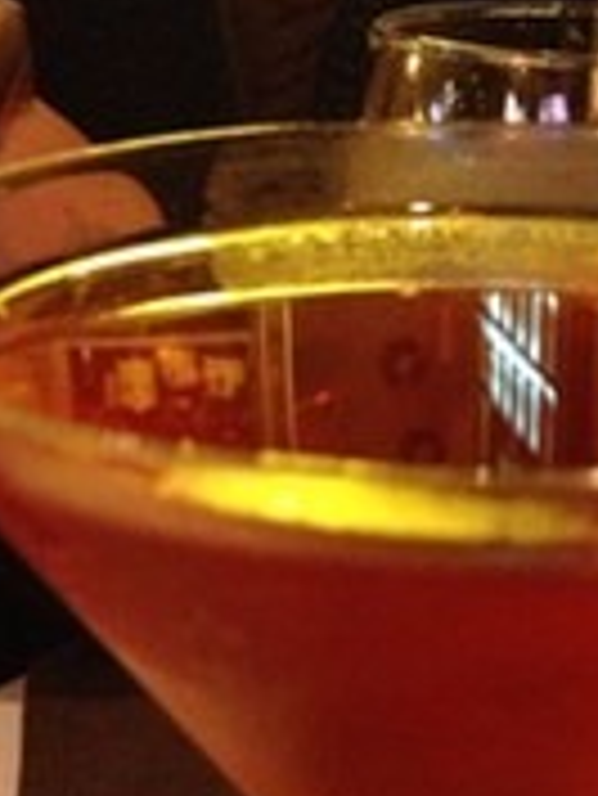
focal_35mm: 79
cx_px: 486
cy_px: 787
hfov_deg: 18.5
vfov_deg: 23.7
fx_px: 1817
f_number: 2.4
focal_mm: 4.28
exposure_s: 1/15
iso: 800
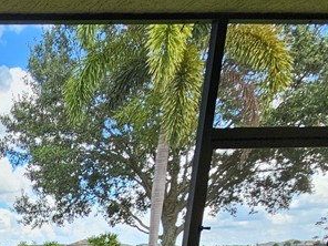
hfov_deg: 31.5
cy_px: 399
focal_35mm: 45
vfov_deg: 23.4
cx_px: -107
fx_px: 426
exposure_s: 1/328
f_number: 2.2
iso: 50
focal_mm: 2.2
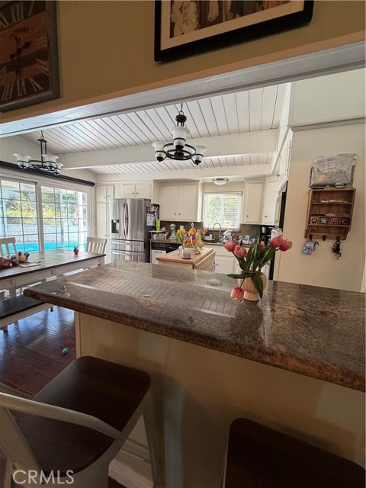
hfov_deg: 85.7
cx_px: 183
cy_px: 244
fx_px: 197
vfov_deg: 102.1
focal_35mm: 14
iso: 200
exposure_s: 1/60
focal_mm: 2.22
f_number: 2.2
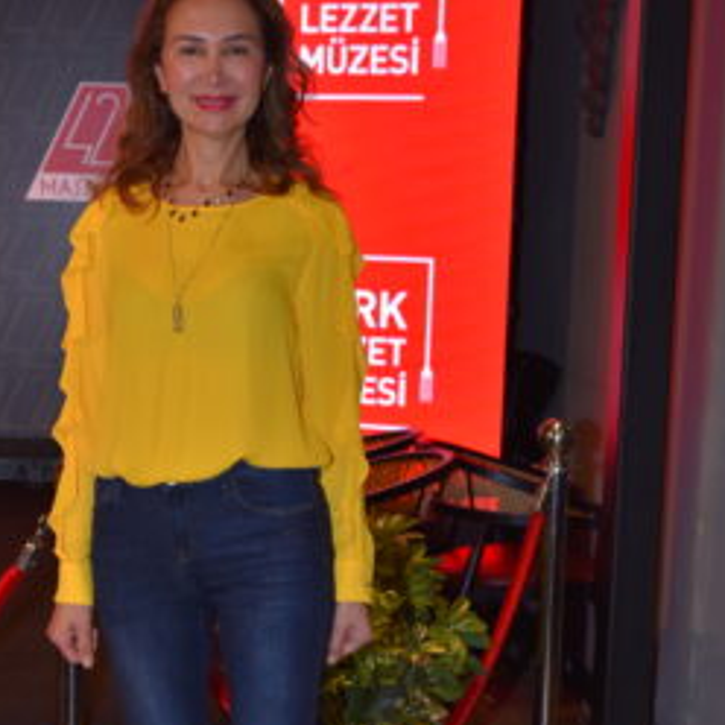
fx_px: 1872
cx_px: 266
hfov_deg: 21.9
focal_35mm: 79
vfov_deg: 21.7
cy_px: 535
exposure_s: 1/160
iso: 640
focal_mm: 48
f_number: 5.6
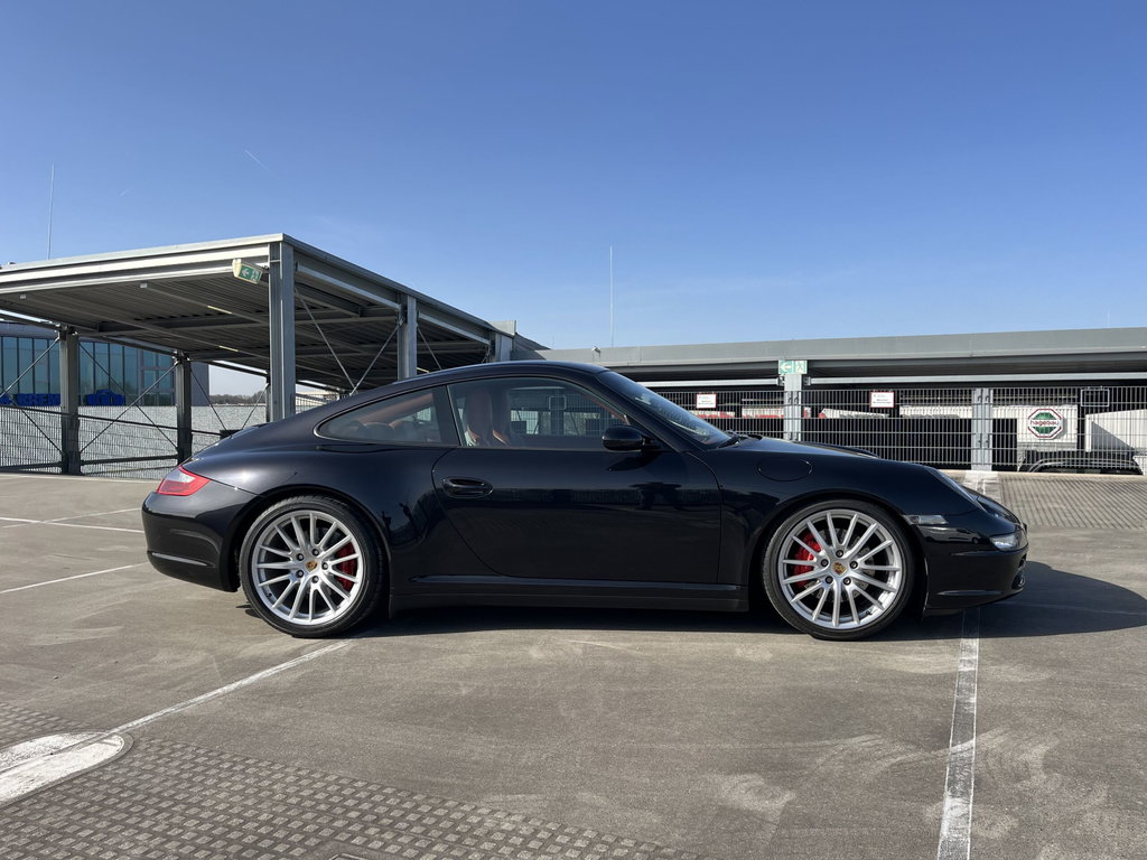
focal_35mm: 26
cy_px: 430
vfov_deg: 53.1
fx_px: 862
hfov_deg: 67.3
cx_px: 574
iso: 50
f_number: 1.6
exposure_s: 1/1580
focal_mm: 5.1
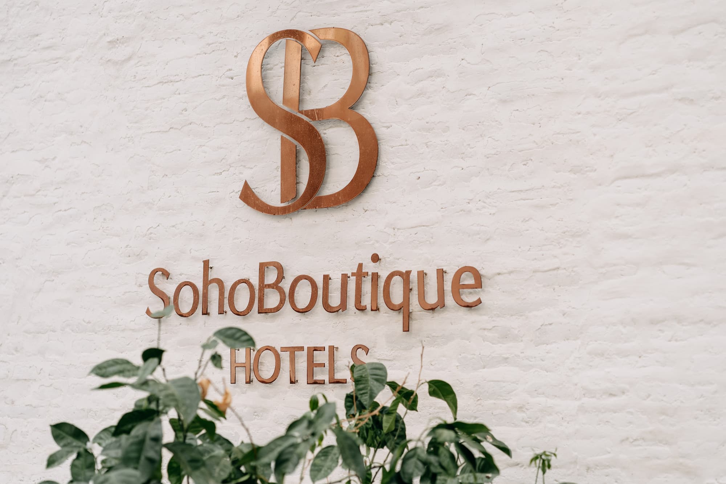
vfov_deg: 16.1
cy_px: 242
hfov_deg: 23.9
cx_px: 363
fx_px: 1714
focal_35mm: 85
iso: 400
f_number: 3.2
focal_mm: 85
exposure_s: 1/640
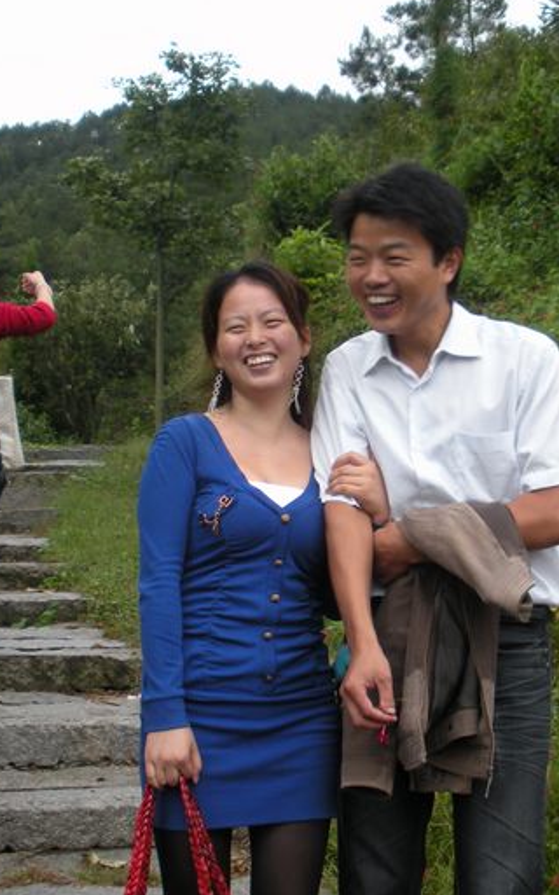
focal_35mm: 58
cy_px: 418
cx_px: 309
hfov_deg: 22.4
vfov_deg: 35.1
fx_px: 1414
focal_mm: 6.3
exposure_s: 1/80
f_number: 3.5
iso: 64
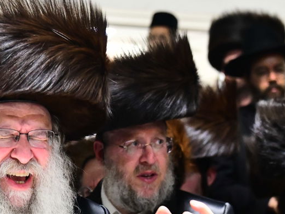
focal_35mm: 234
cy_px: 193
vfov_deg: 6.3
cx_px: 32
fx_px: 1926
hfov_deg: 8.4
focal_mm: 90
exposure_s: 1/125
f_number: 5.3
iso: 6400
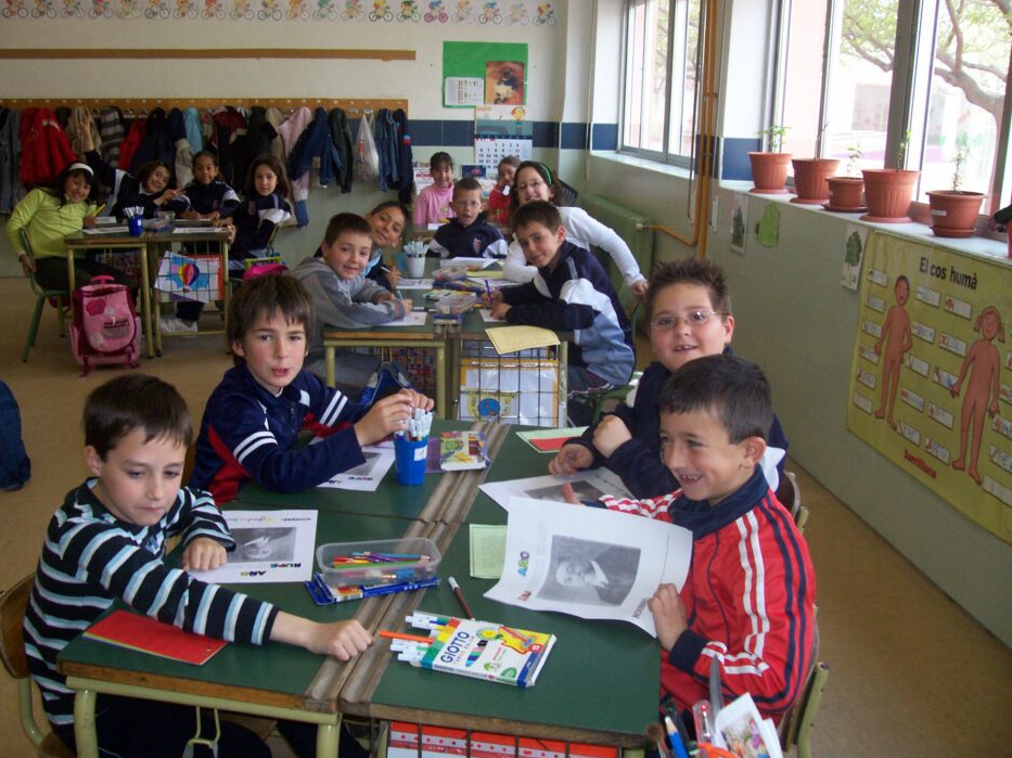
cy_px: 382
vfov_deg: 40.7
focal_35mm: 35
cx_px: 494
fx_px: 1023
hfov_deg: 52.6
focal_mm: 5.6
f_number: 2.7
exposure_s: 1/64
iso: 80
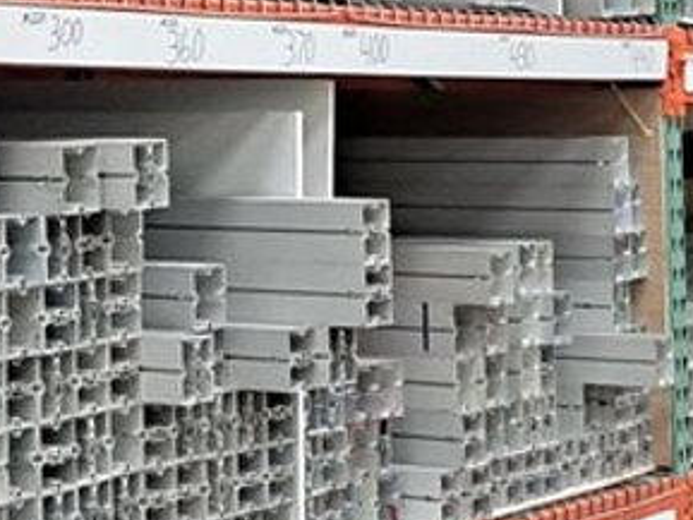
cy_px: -59
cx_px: -462
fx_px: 2624
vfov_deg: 11.2
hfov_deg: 13.8
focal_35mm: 131
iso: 320
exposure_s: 1/30
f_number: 2
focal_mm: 4.6
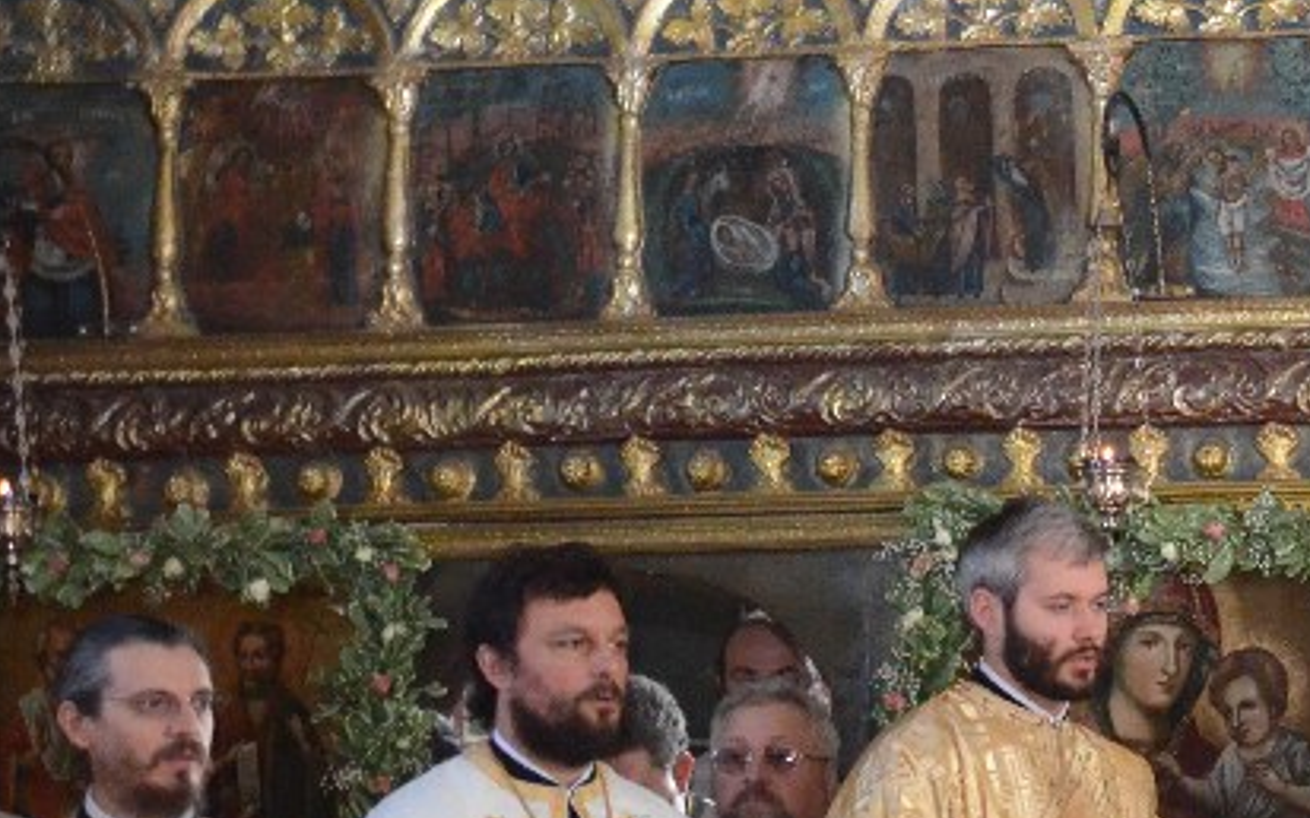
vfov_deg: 15.6
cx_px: 1786
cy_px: 1018
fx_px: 2856
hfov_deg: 22.6
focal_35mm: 80
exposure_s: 1/60
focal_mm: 18
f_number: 4
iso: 3200
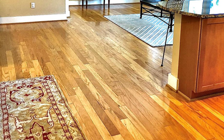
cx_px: 121
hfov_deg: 43.4
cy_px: 13
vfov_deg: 27.0
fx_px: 281
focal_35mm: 46
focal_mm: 3.99
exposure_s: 1/20
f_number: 1.8
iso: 40
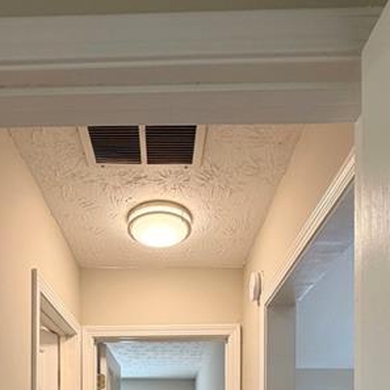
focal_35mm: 32
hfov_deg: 50.6
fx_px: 408
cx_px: 148
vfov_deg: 37.2
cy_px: 481
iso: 200
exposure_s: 1/120
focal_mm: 2.22
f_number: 2.2
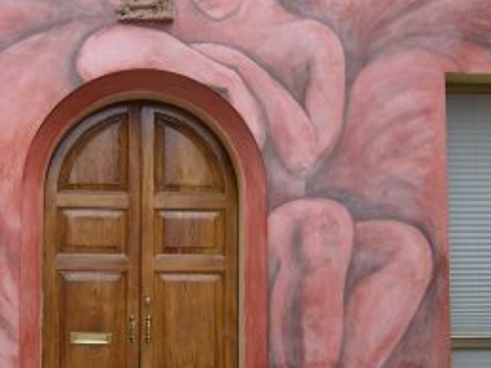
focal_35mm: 94
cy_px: 87
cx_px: 150
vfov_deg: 15.6
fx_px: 1333
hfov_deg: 20.8
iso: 100
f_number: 2.8
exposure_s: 1/241
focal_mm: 8
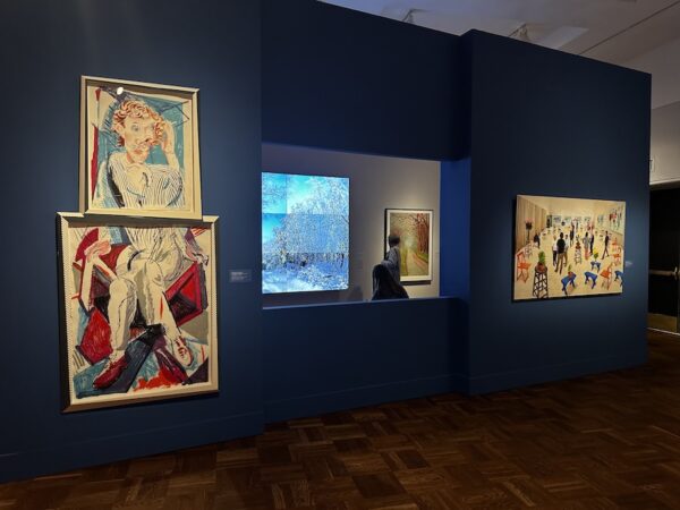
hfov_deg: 71.6
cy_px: 255
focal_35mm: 24
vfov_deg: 56.8
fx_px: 471
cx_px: 340
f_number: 1.78
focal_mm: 6.86
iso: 200
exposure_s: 1/60
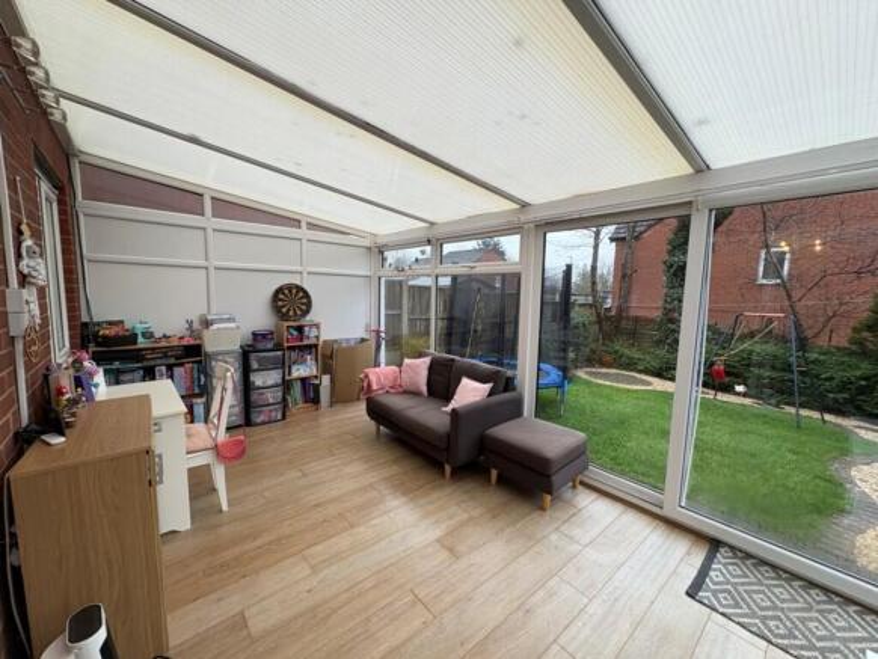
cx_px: 439
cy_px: 330
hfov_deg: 102.0
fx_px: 355
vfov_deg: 85.7
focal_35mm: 14
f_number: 2.2
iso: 100
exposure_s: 1/100
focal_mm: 2.22
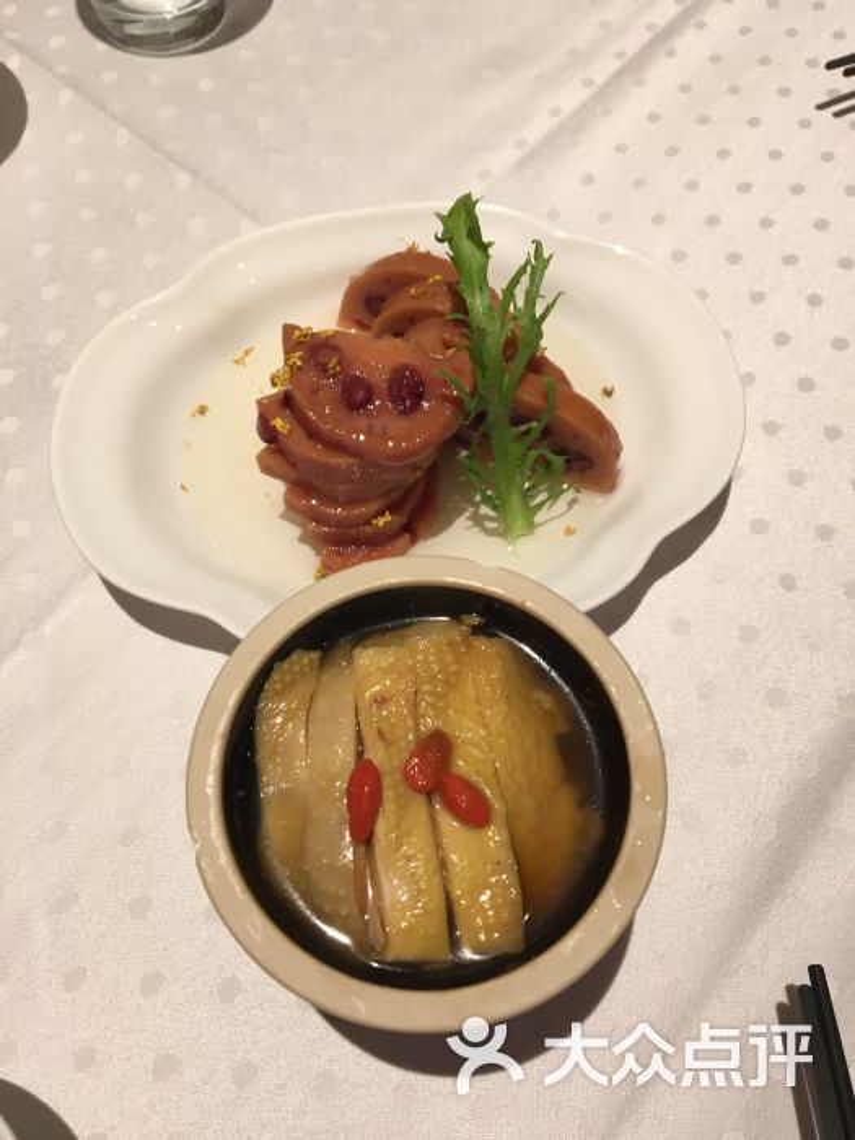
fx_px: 955
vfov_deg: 61.7
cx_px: 428
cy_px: 570
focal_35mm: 29
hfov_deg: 48.2
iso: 80
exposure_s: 1/33
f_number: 2.2
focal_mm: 4.15
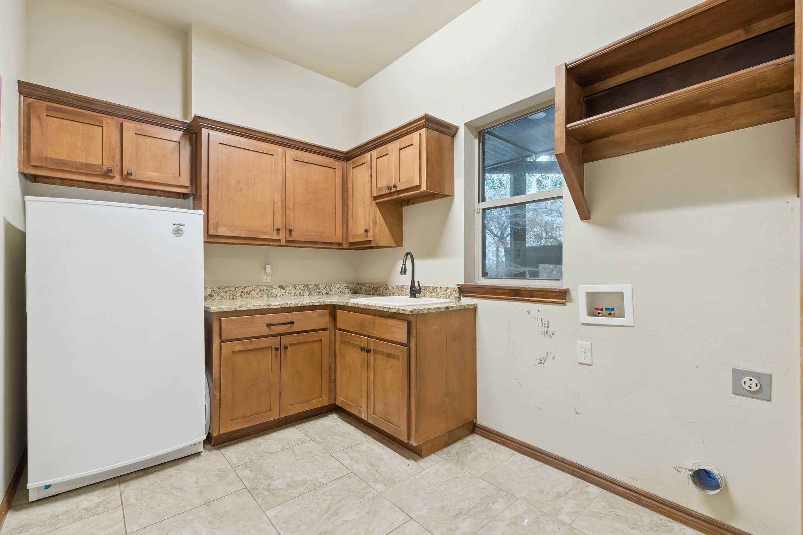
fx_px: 355
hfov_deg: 97.1
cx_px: 402
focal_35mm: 16
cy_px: 268
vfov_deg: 74.1
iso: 200
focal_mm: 10.6
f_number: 8
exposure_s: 1/4
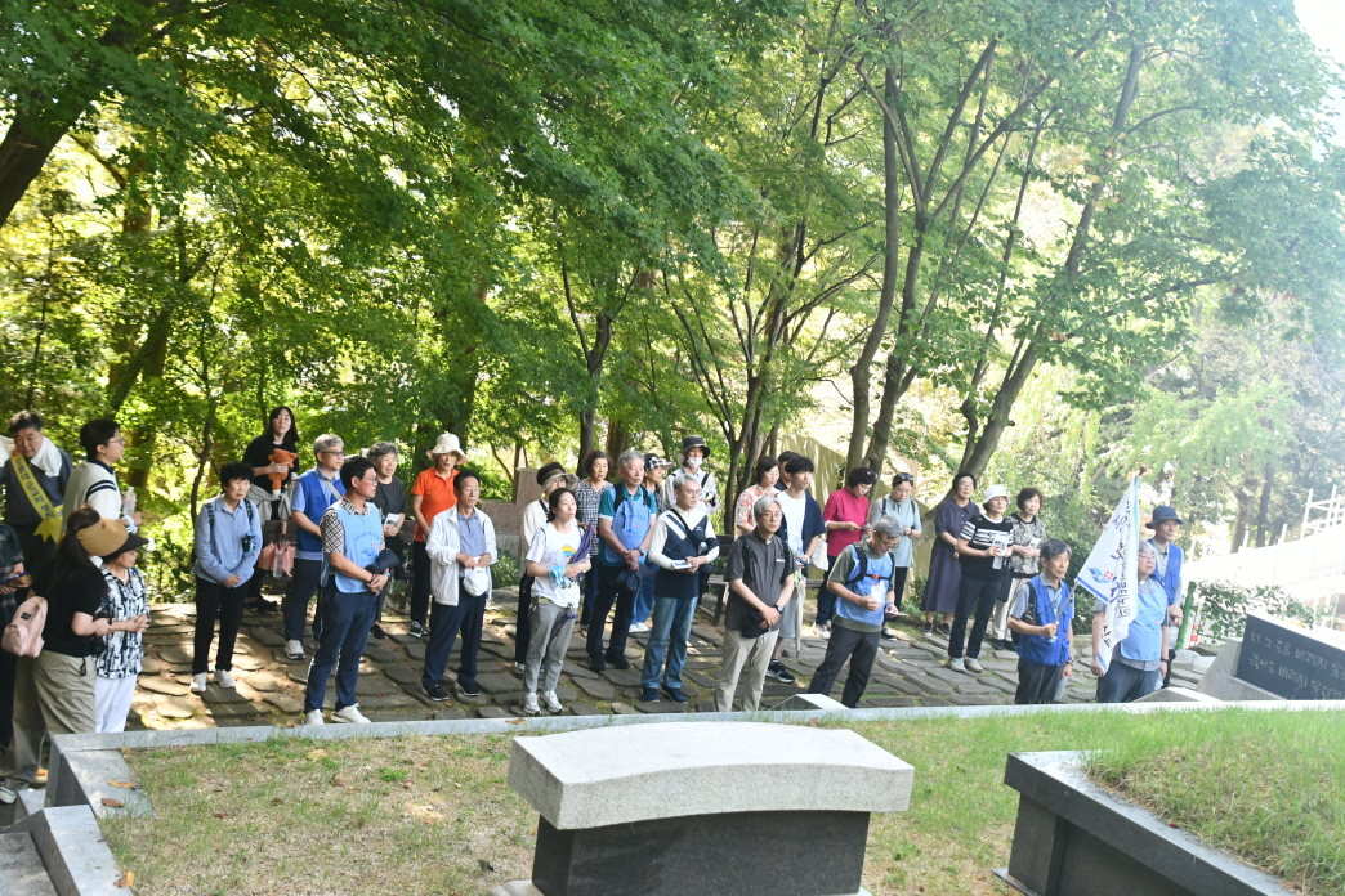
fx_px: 1681
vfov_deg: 29.9
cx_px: 672
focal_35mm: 45
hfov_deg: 43.6
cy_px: 448
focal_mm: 30
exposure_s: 1/160
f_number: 5
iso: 1000
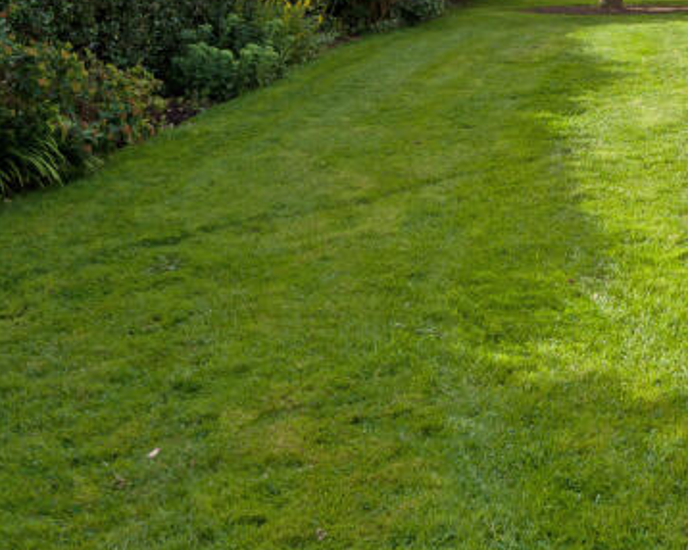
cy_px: -66
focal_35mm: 59
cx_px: 596
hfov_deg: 30.8
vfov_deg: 24.0
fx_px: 1201
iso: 200
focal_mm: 22
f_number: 6.7
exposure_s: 1/500
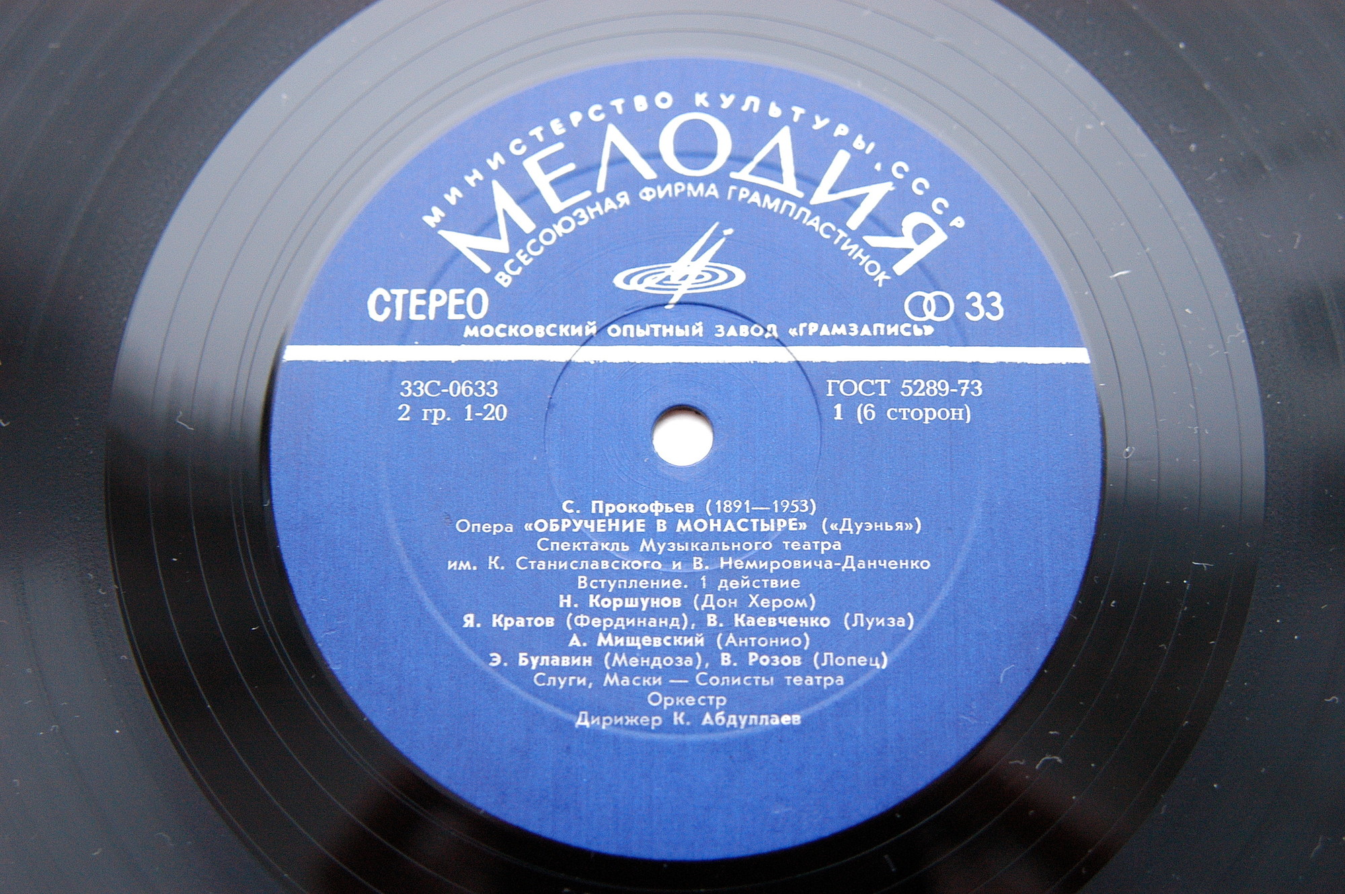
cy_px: 447
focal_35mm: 52
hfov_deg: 37.9
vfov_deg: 25.7
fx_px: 1960
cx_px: 672
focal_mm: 35
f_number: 3.3
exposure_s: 1/25
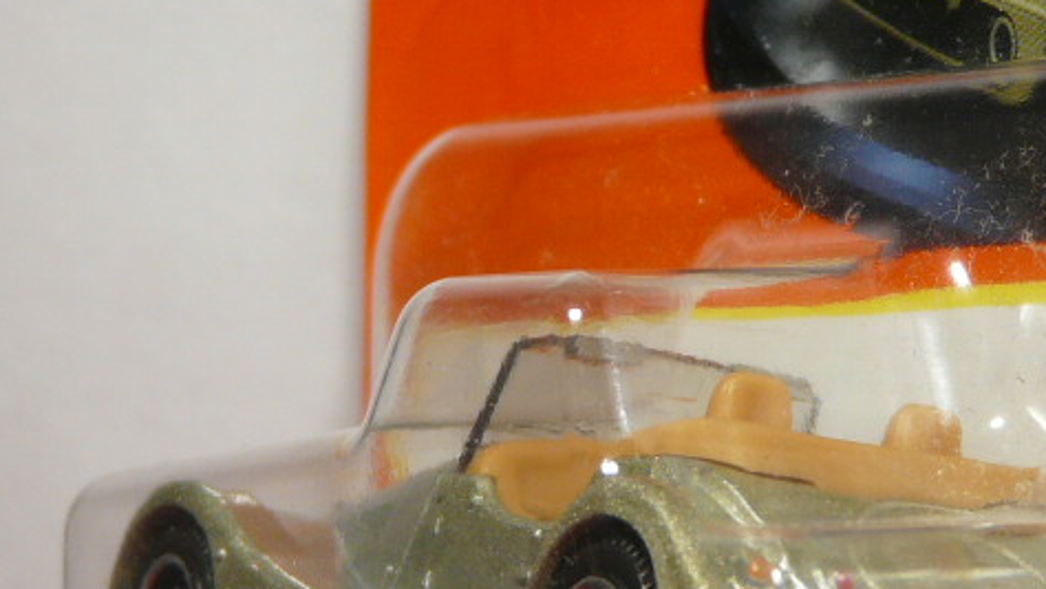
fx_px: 4162
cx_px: 680
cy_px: 309
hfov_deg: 14.3
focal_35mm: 150
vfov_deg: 8.1
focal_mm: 10.5
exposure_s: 1/60
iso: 100
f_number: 3.2
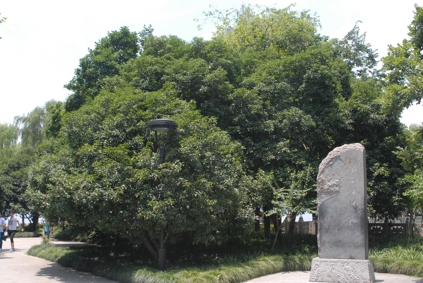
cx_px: 212
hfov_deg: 46.4
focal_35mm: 42
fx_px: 494
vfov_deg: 32.0
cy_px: 142
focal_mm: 28
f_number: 7.1
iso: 400
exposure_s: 1/200
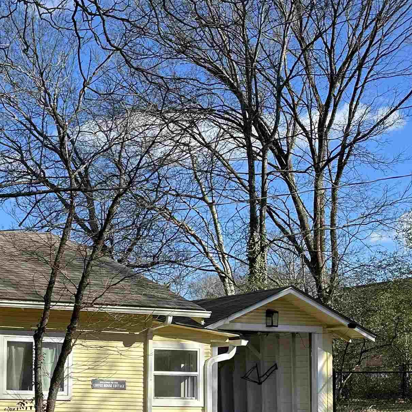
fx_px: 727
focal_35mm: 54
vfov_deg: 30.5
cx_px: -93
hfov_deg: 27.5
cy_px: 355
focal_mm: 6.86
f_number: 1.78
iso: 80
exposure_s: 1/2809
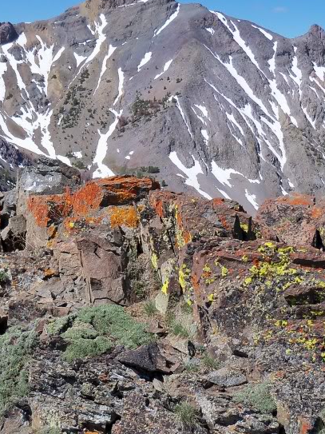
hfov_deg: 22.2
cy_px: 217
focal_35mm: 66
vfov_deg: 29.4
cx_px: 137
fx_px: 827
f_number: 3.5
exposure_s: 1/800
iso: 80
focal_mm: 6.2
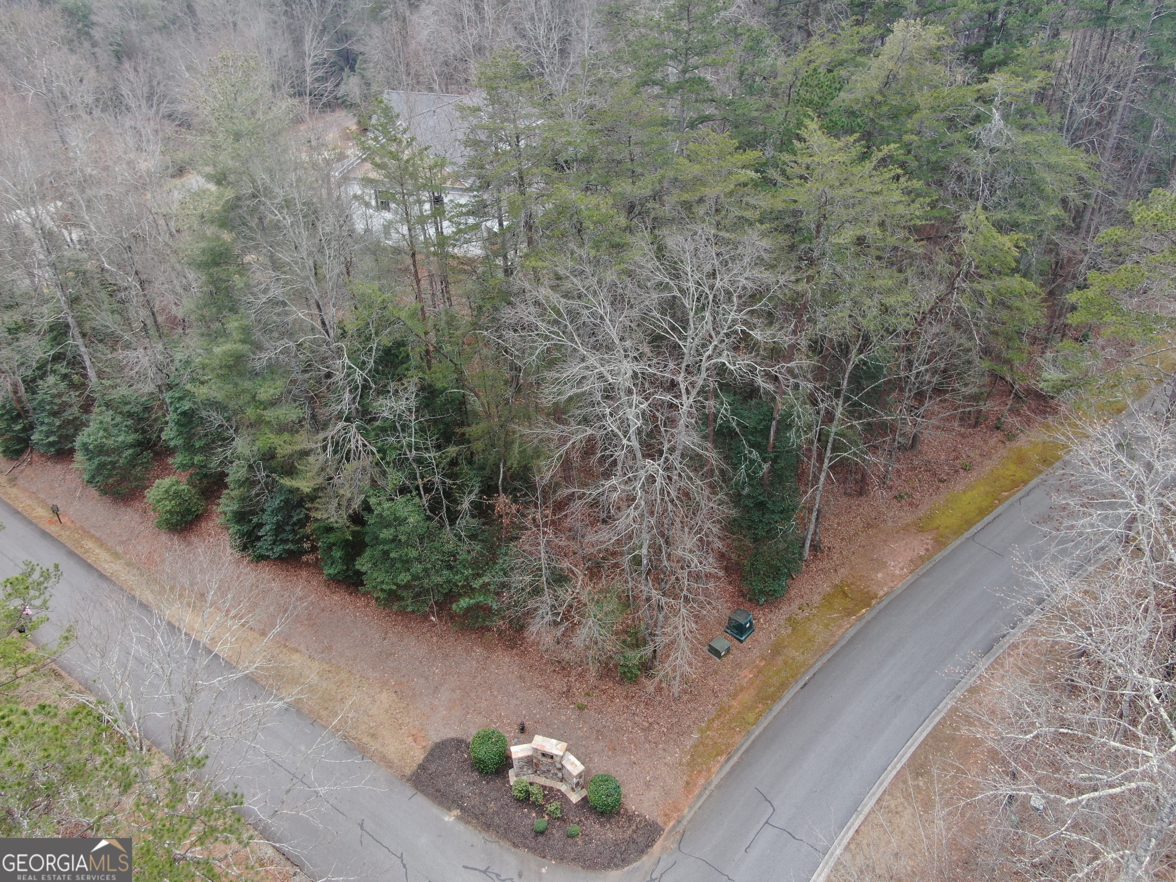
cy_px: 441
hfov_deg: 71.6
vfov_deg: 56.8
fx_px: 815
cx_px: 588
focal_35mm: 24
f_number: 2.8
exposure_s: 1/30
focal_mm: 4.39
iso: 100
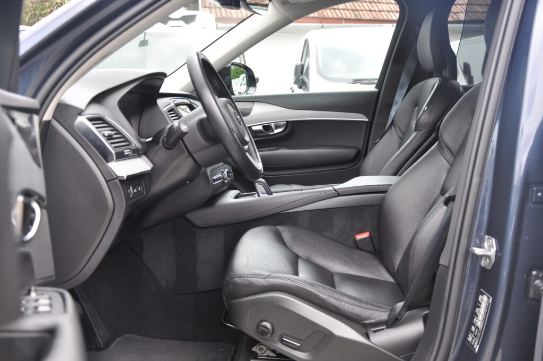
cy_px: 180
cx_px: 272
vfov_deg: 35.4
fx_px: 565
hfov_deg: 51.3
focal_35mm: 38
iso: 400
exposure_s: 1/80
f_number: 4.5
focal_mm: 25
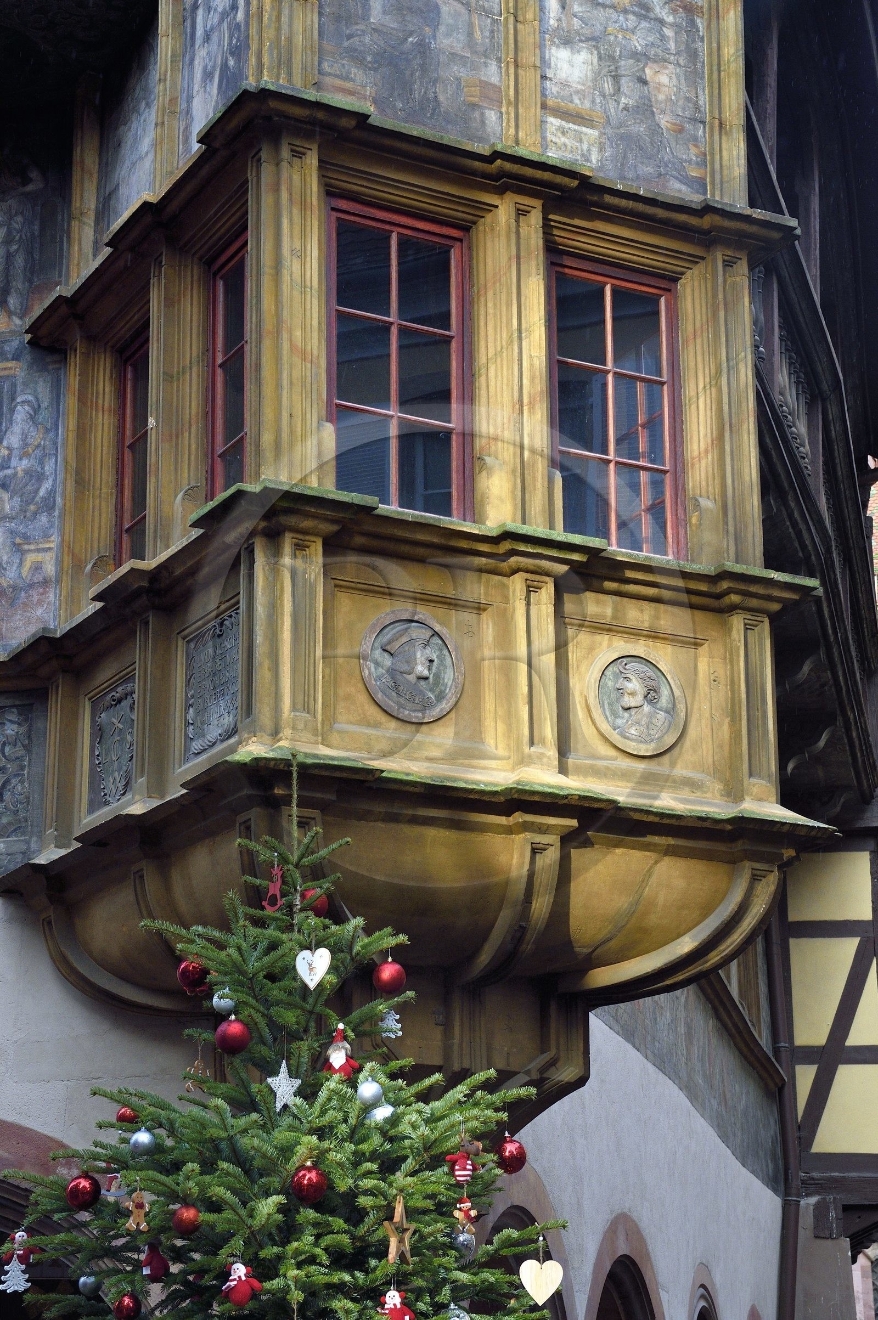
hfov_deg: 19.4
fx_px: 2565
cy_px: 660
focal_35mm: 70
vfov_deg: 28.9
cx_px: 439
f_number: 11
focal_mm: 70
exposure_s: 1/250
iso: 1600
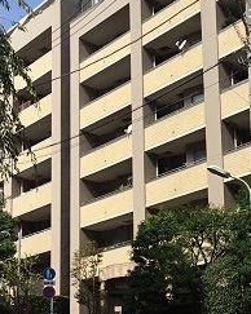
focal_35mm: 83
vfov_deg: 23.0
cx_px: 190
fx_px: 772
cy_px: 195
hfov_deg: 18.4
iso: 25
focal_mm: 3.3
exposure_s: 1/1567
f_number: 2.4
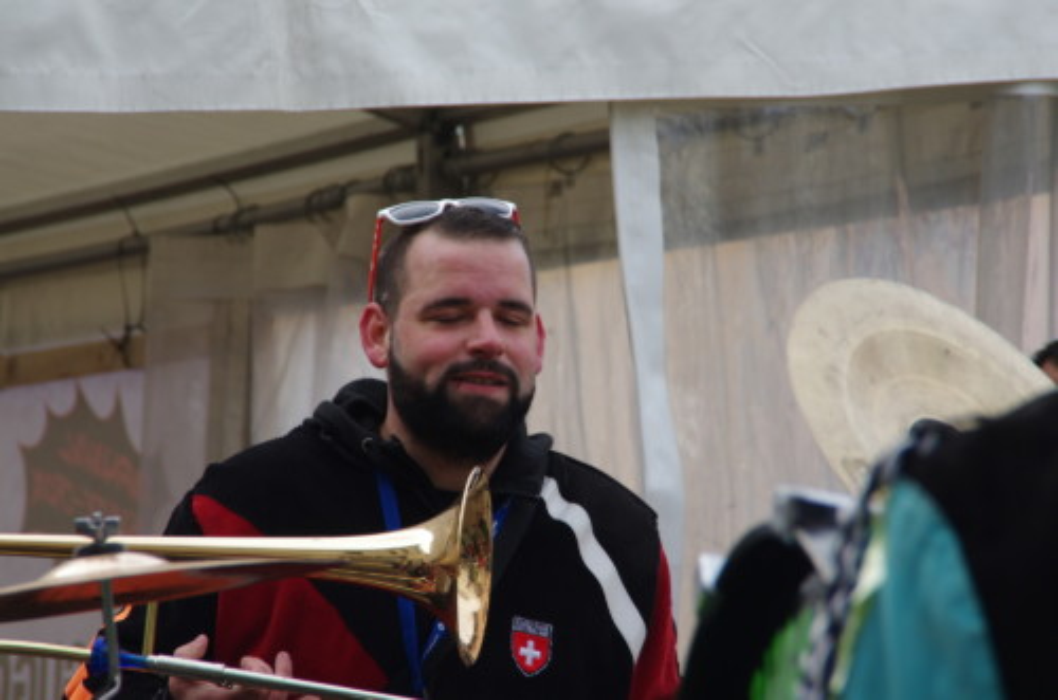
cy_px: 350
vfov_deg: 4.6
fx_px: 8797
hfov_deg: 6.9
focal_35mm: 300
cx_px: 529
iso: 400
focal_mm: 200
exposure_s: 1/250
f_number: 10
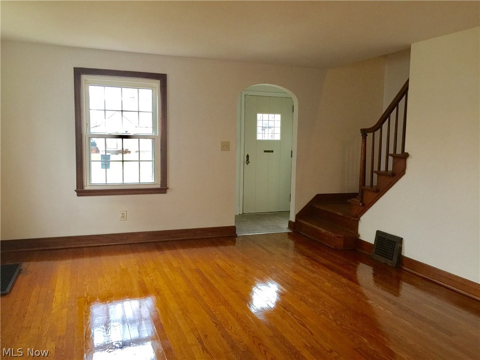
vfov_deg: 48.2
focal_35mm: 29
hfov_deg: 61.7
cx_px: 240
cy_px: 180
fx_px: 402
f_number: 2.2
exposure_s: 1/15
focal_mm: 4.15
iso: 80
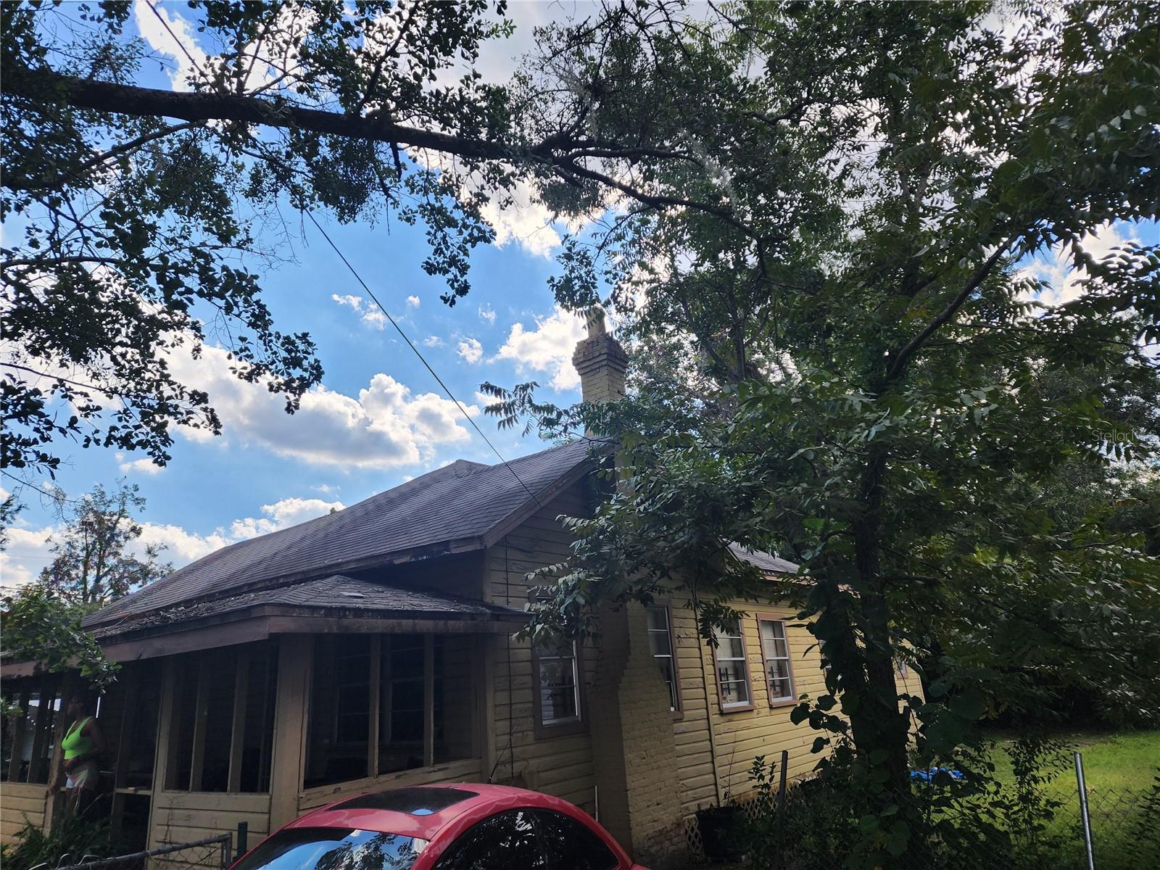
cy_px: 435
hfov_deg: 73.9
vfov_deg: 58.9
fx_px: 771
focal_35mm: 23
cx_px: 580
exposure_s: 1/566
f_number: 1.8
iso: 12
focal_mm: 6.4
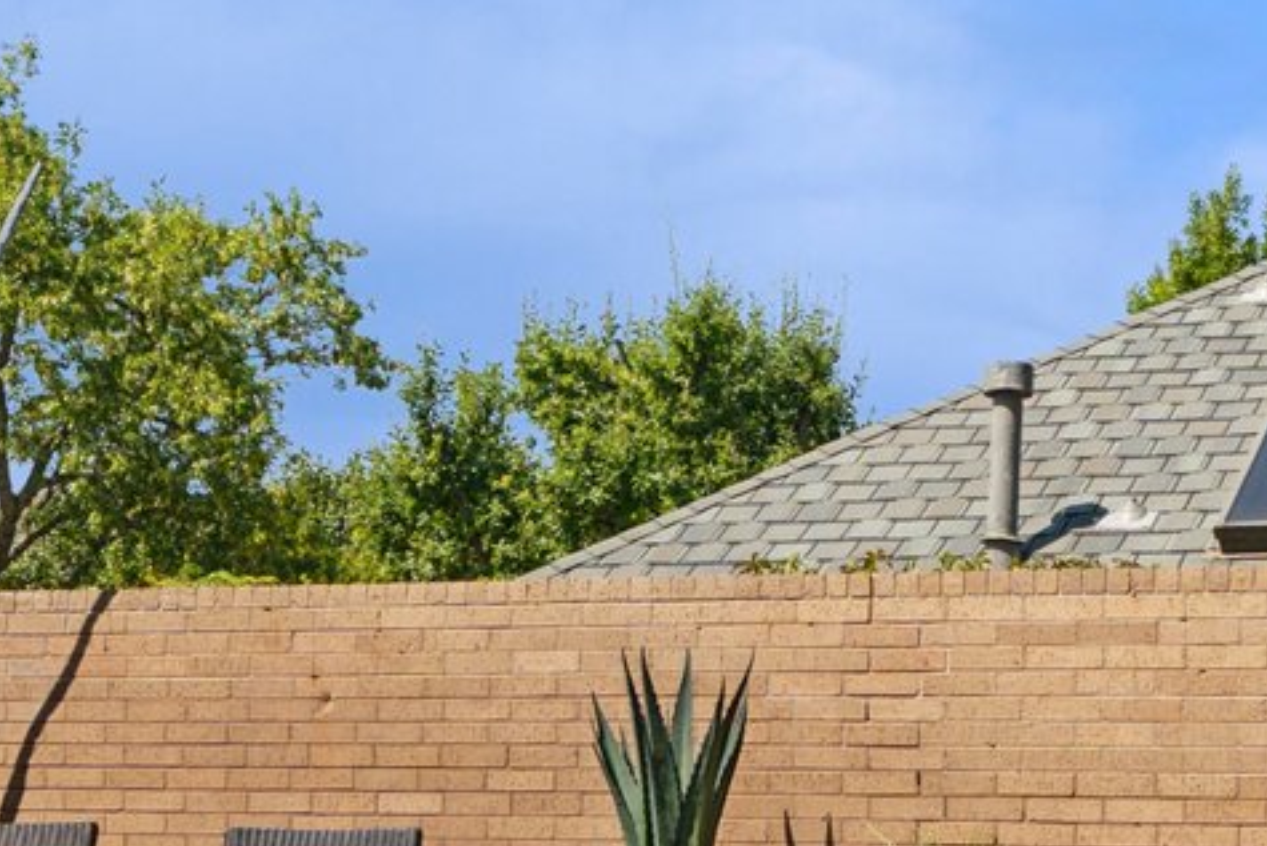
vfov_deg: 19.3
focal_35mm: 69
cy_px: 791
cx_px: 1096
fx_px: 2429
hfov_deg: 28.3
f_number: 8
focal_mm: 16
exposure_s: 1/640
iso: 200
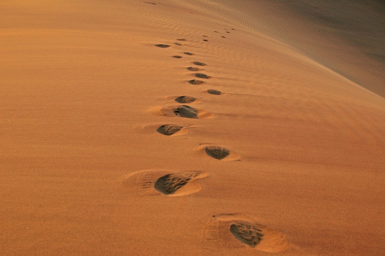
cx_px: 192
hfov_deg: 33.4
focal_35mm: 60
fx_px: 641
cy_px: 128
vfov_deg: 22.6
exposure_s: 1/250
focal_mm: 40
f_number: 8
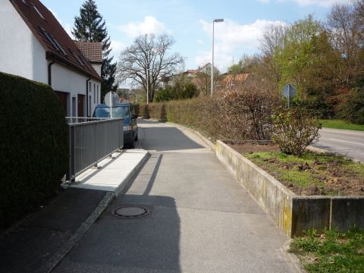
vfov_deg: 44.2
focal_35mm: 32
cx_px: 182
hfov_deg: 56.8
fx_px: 336
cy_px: 136
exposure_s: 1/400
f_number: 4.5
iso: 100
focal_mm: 5.2
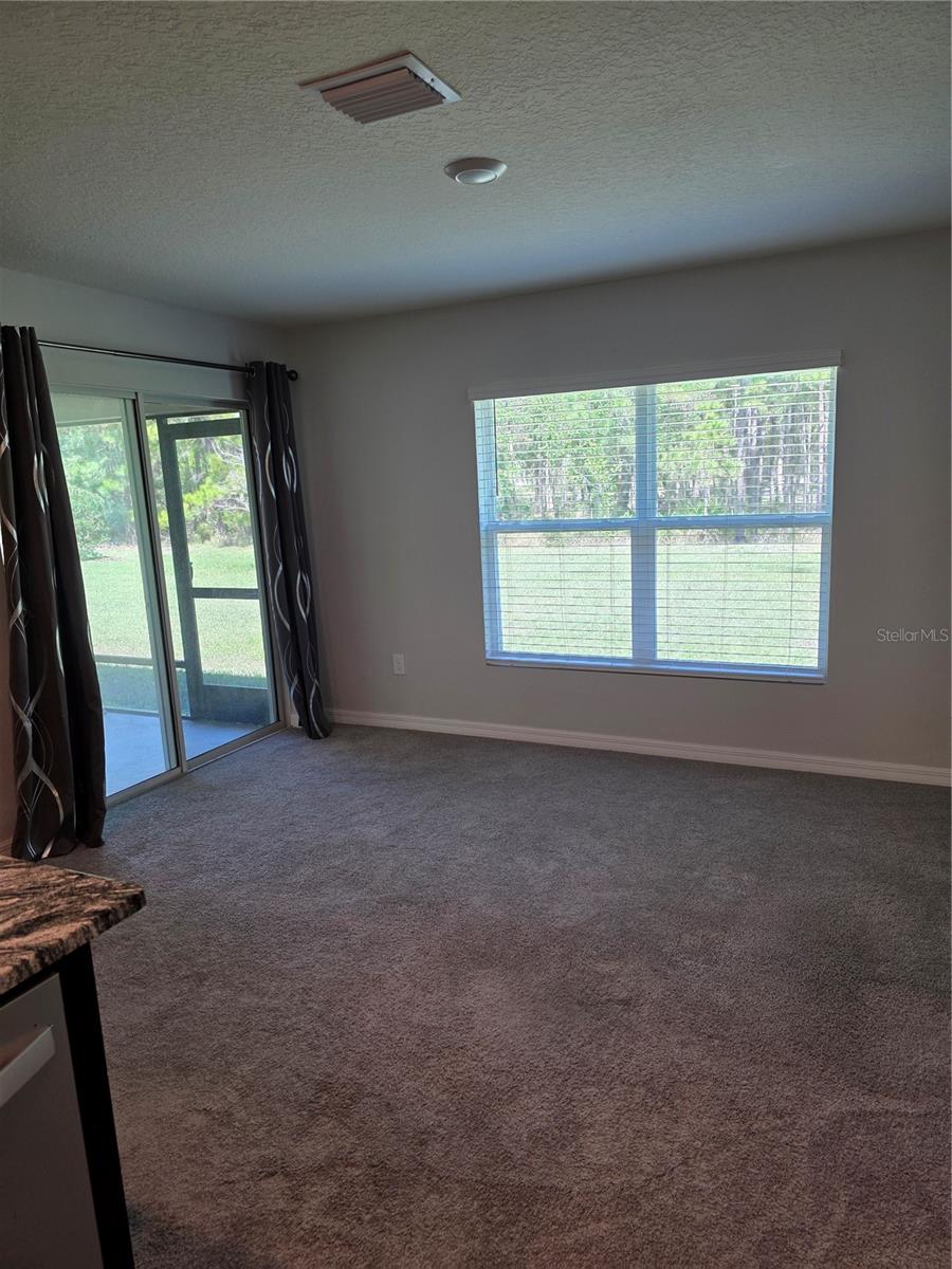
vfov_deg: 73.9
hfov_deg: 58.9
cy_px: 634
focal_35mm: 23
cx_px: 476
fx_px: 843
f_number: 1.7
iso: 100
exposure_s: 1/120
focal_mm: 6.3
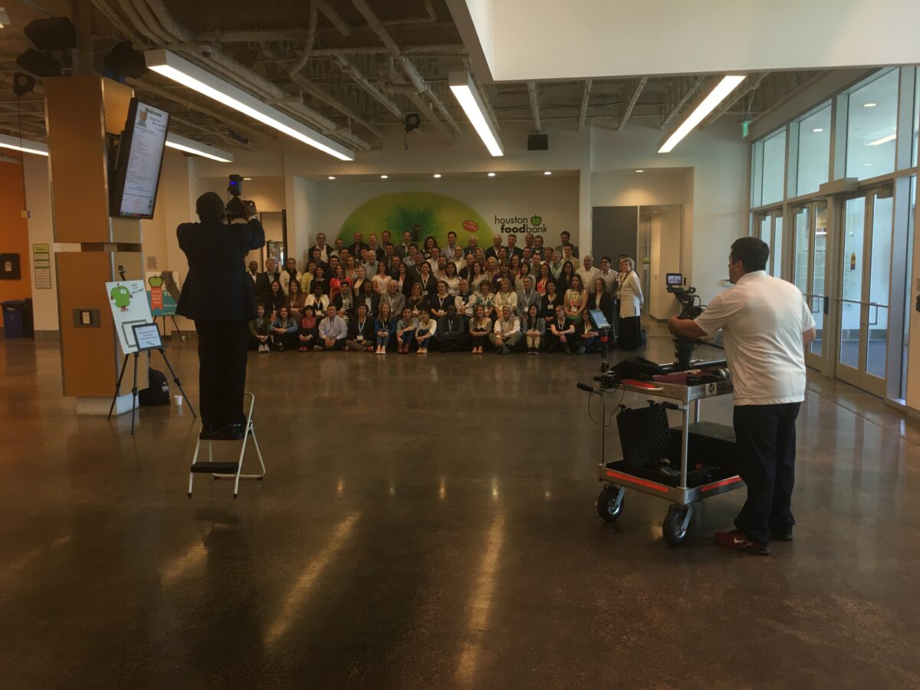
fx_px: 771
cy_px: 345
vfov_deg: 48.2
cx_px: 460
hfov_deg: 61.7
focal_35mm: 29
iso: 25
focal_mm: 4.15
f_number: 2.2
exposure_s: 1/15
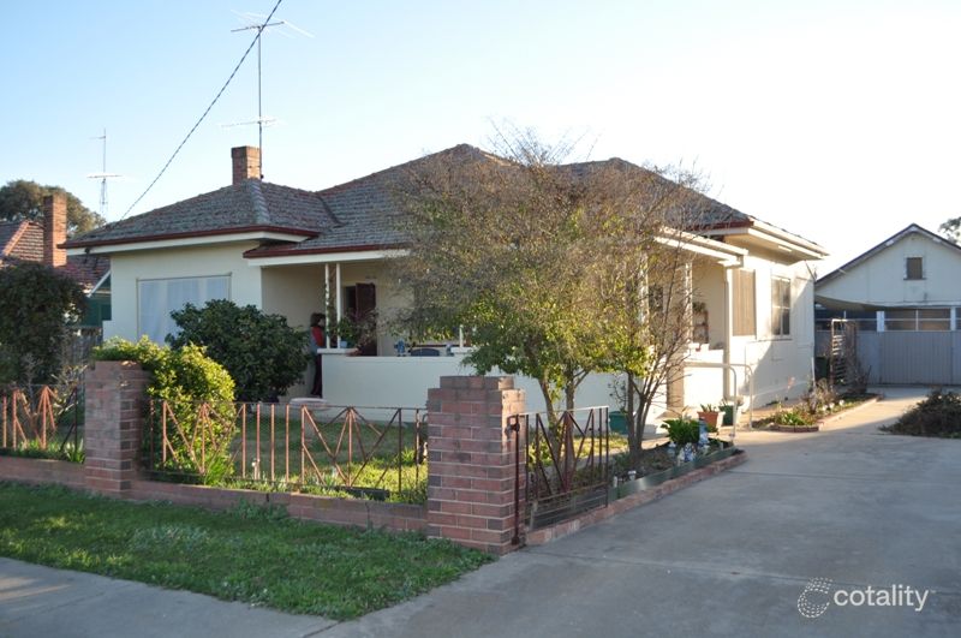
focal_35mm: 36
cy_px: 319
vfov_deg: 36.8
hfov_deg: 53.2
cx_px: 480
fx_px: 960
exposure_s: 1/200
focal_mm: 24
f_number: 5.6
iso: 200
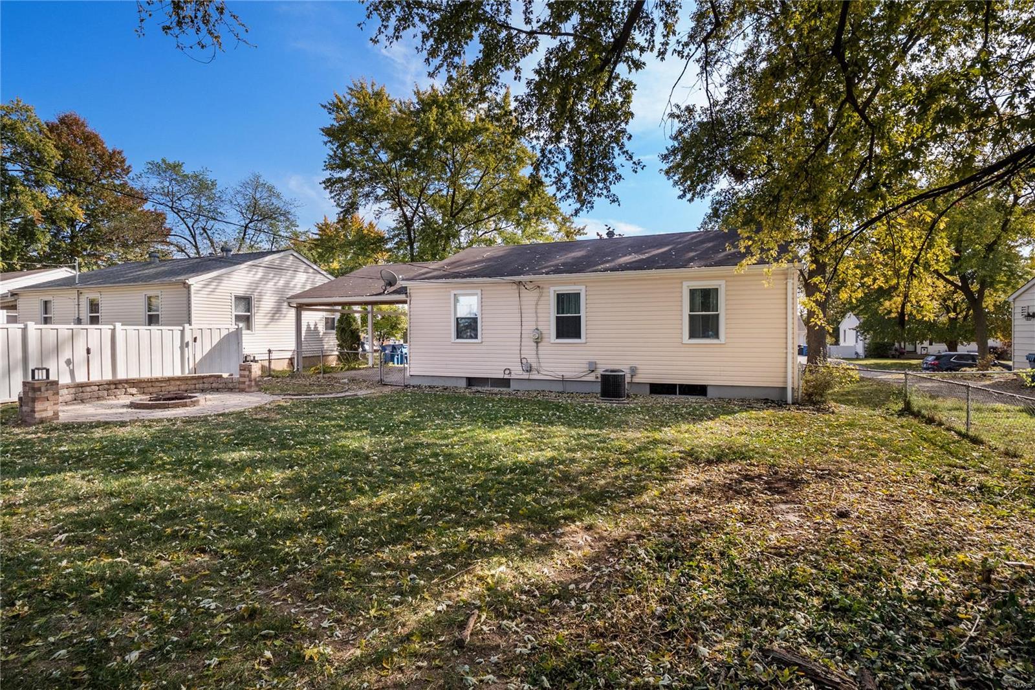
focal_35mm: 16
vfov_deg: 73.7
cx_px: 518
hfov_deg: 96.7
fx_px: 460
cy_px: 345
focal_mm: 8
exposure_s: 1/1000
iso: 400
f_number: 6.3
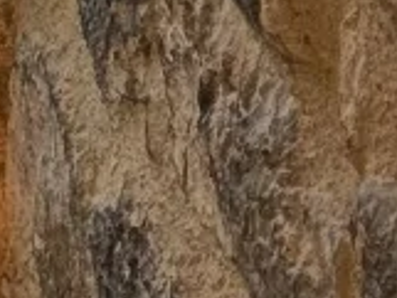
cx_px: -885
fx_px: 4935
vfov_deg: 3.3
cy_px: -931
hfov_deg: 4.4
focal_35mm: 430
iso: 64
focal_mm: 6.76
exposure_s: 1/349
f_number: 1.78
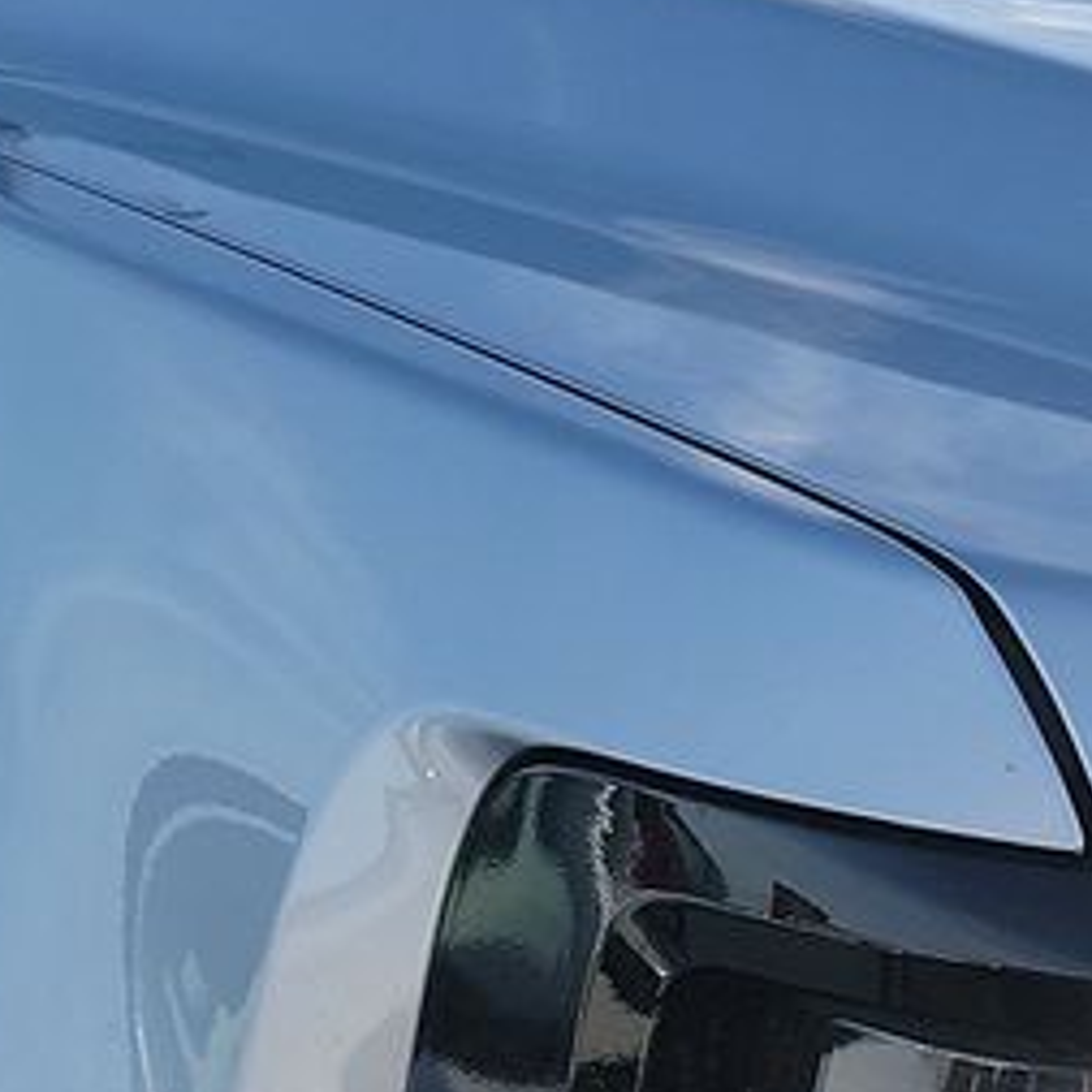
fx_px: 4783
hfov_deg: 12.6
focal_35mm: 134
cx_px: 1386
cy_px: 742
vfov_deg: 13.0
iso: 50
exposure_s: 1/501
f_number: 1.8
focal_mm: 6.7
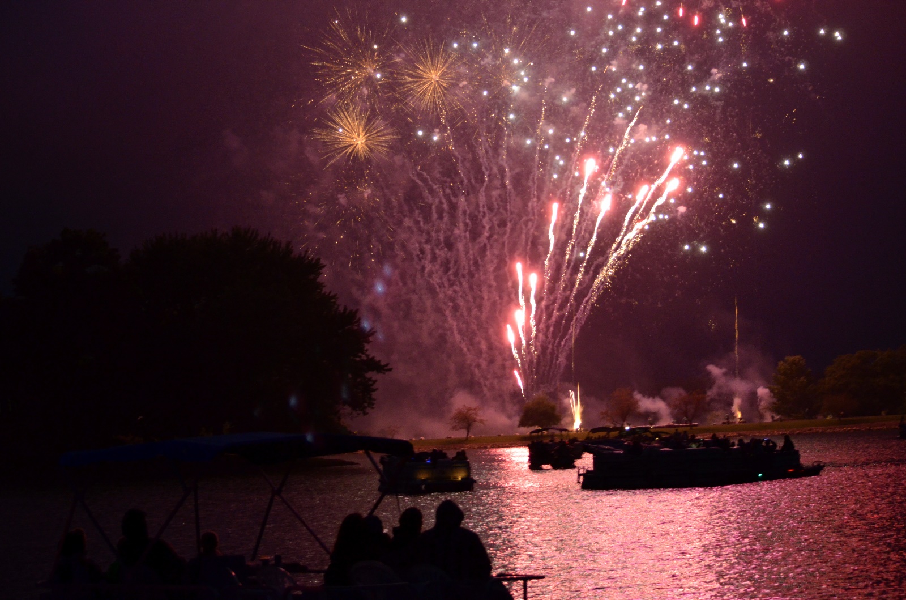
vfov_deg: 16.5
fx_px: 2072
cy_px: 300
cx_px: 453
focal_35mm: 82
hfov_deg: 24.7
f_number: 4.5
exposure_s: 1/13
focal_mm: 55
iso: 1600
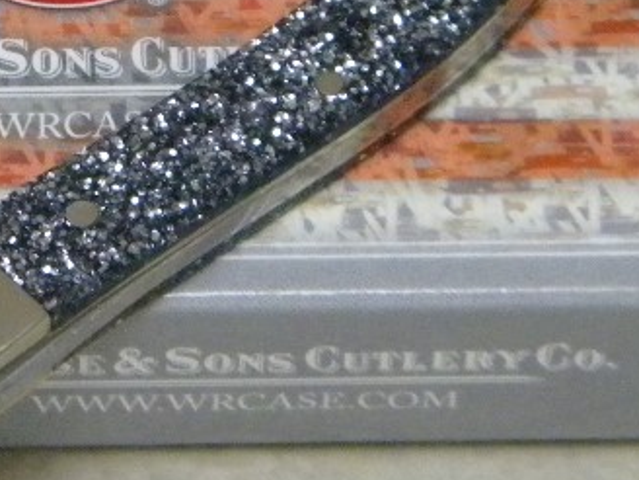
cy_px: 96
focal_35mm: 320
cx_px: 64
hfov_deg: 6.2
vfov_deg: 4.6
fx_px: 5907
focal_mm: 19
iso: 800
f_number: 4.7
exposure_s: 1/48.6
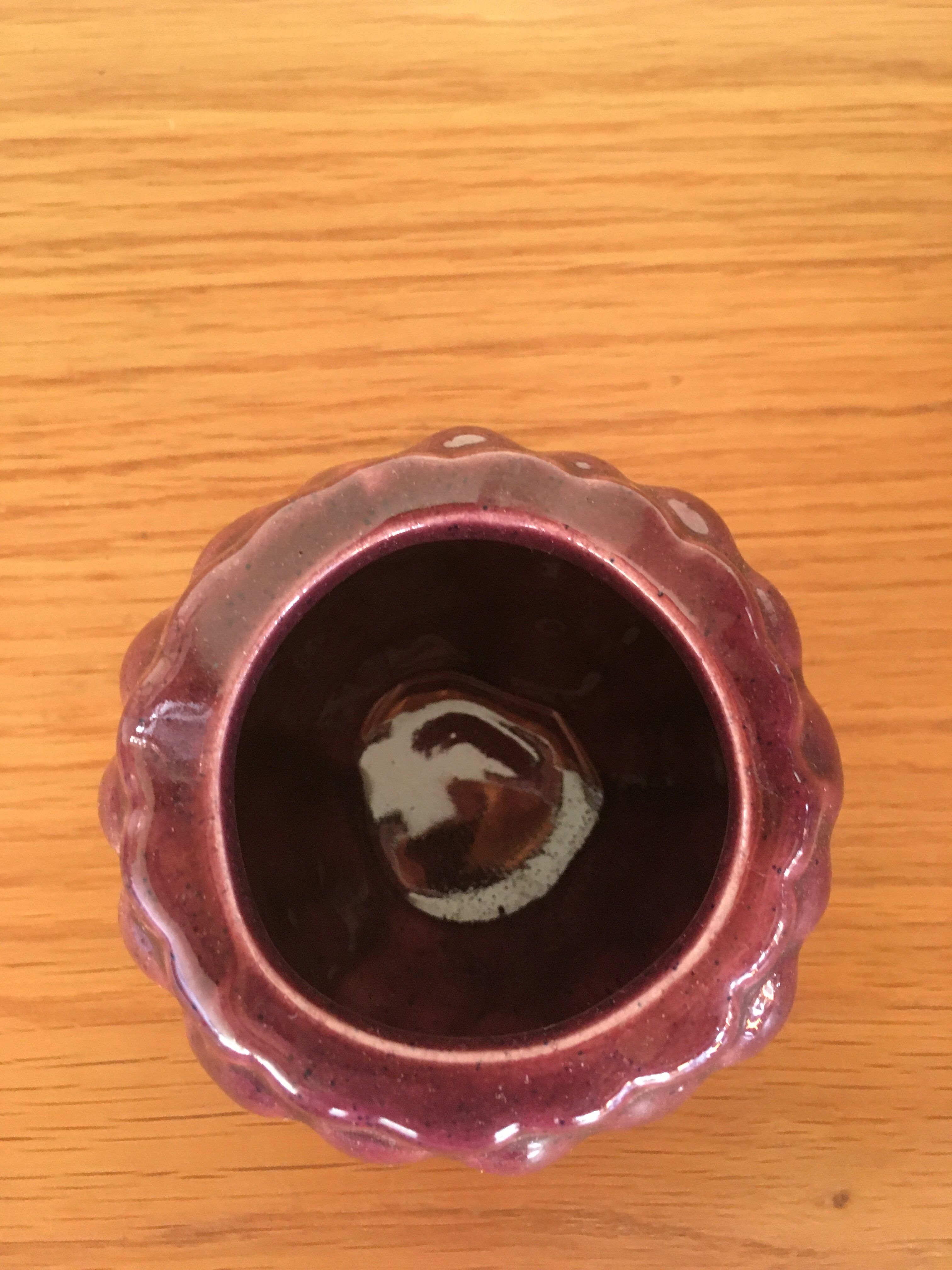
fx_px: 1063
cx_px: 476
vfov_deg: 61.7
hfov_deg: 48.2
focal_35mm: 29
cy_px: 635
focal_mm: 4.15
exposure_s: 1/17
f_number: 2.2
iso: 200
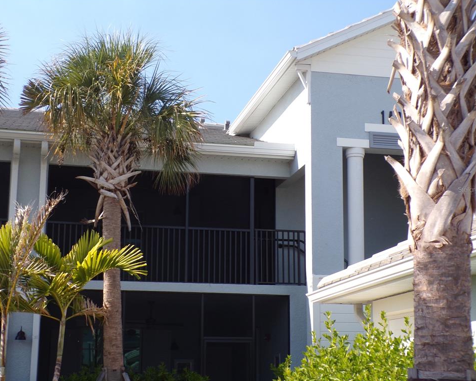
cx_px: 232
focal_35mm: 59
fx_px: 831
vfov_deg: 25.8
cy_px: 189
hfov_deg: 32.0
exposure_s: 1/210
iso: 80
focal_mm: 10.1
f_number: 5.3
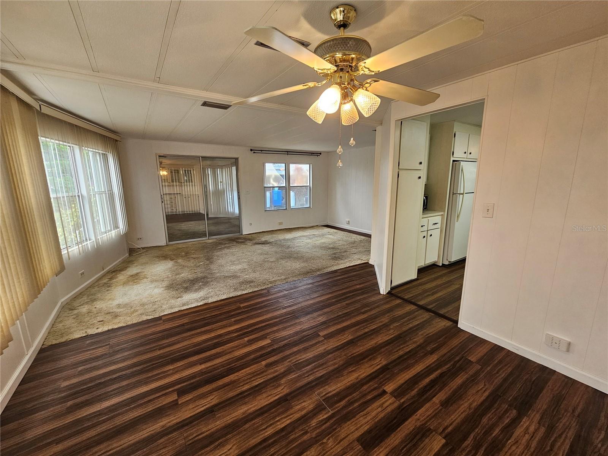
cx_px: 304
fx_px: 228
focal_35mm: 13
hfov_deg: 106.2
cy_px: 228
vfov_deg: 89.9
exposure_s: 1/60
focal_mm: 2.2
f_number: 2.2
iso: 100
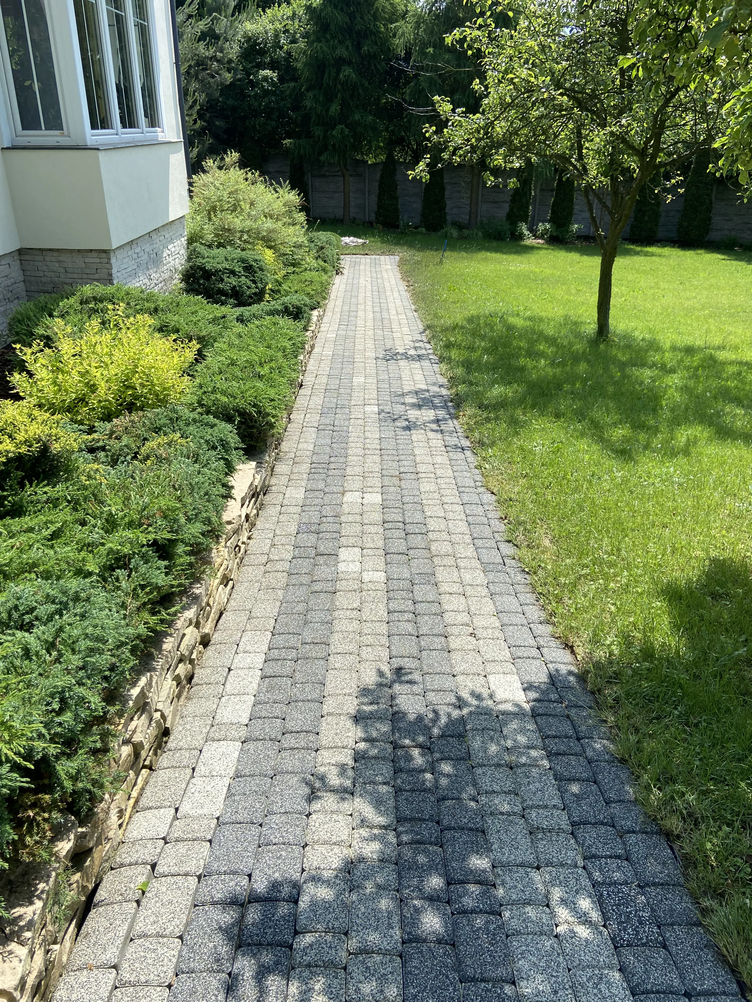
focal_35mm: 26
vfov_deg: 67.3
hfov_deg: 53.1
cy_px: 501
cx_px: 376
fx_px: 753
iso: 32
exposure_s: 1/1701
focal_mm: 4.25
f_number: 1.8
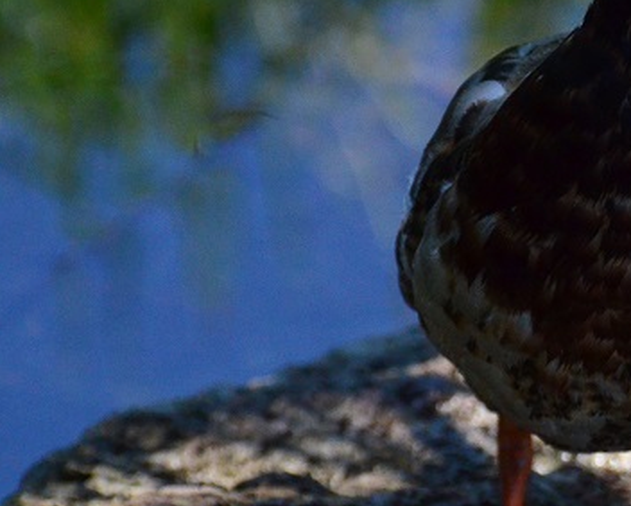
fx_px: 12301
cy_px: 183
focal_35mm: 658
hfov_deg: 2.9
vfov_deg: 2.4
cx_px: 780
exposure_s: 1/6400
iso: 2000
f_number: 5
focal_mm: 165
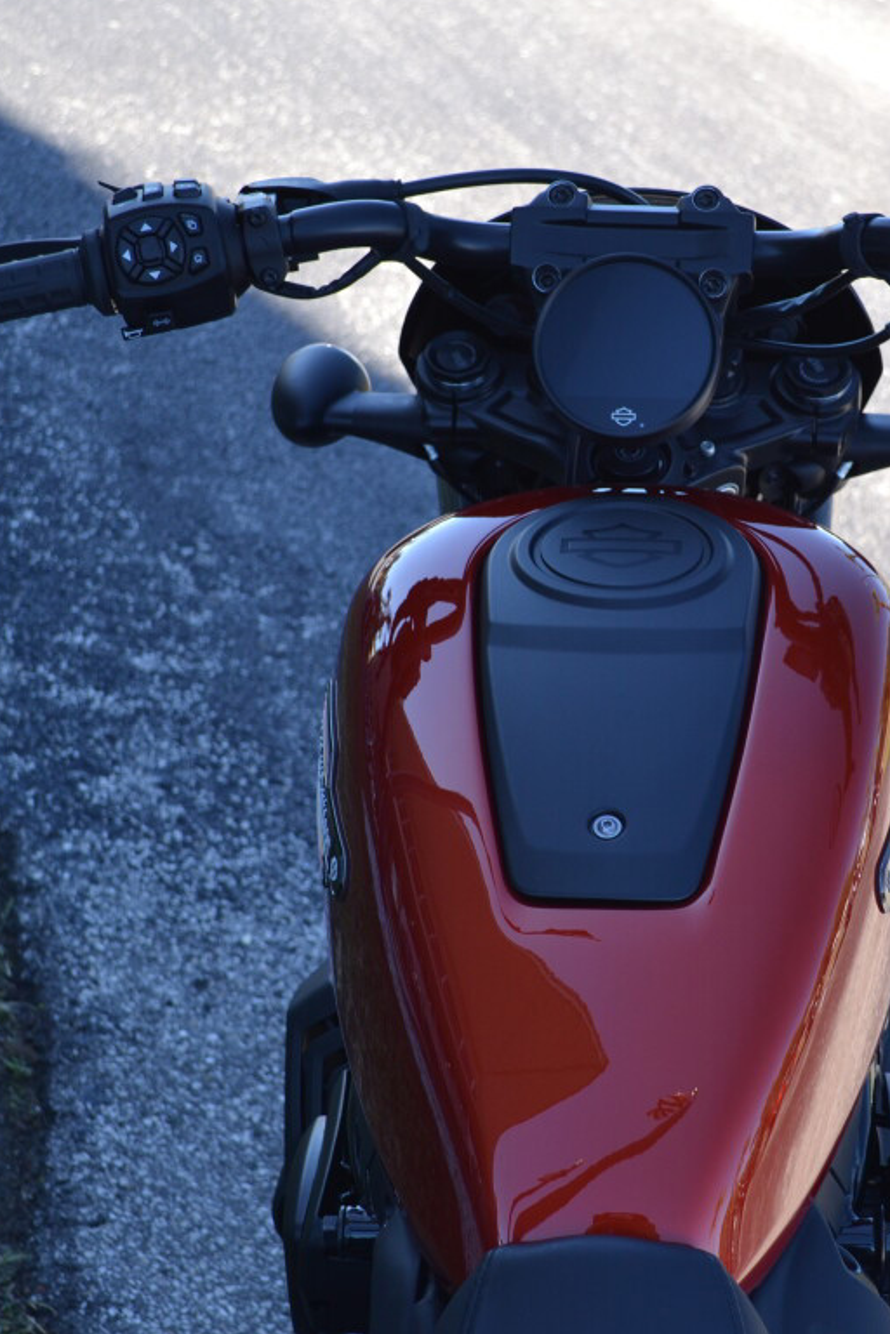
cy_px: 669
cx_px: 629
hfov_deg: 18.1
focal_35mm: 75
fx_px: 2781
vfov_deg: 27.0
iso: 125
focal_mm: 32
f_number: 5.6
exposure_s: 1/125
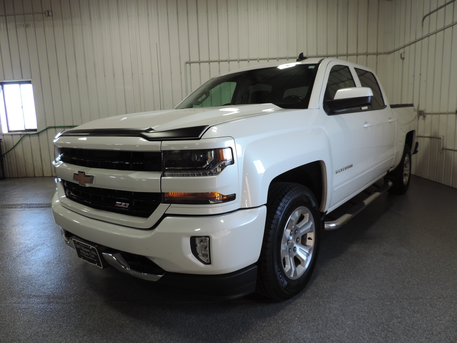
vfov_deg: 56.8
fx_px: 317
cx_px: 228
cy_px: 172
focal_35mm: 24
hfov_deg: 71.6
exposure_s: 1/40
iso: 80
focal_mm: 4.3
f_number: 3
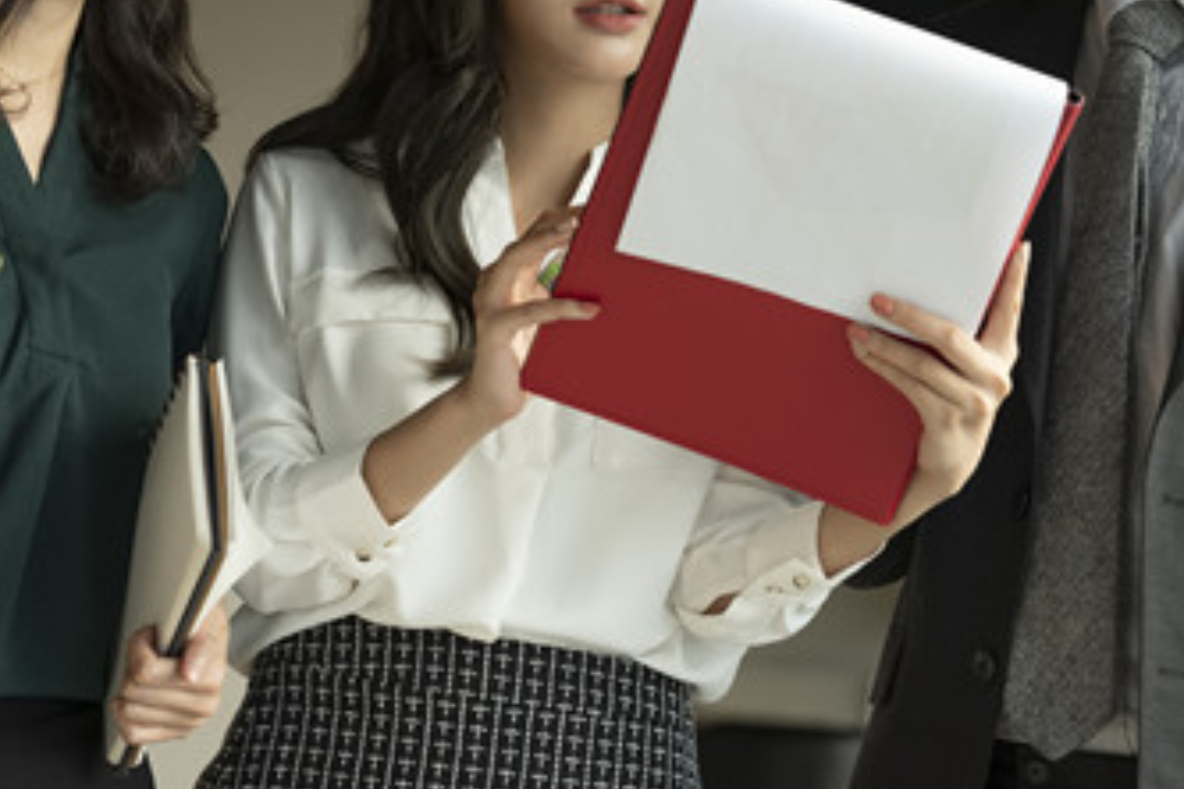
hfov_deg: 16.3
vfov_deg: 10.9
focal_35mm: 126
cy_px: 178
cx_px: 491
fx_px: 4144
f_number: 4
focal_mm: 70
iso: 320
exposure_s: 1/400
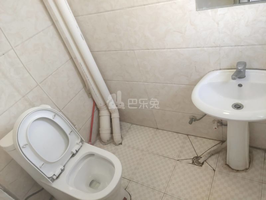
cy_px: 100
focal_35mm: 30
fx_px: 231
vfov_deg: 46.8
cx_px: 133
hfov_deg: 60.0
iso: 476
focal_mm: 4.35
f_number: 1.8
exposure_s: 1/50
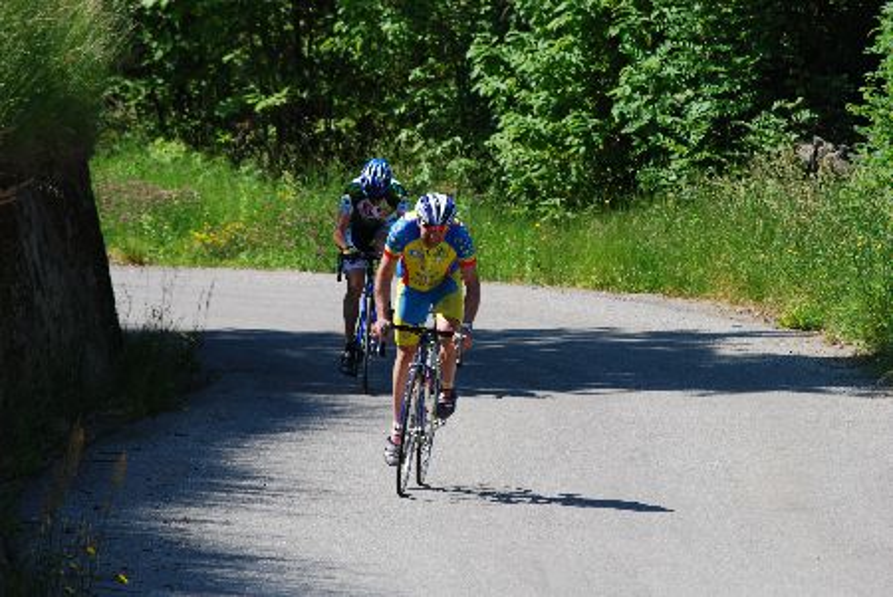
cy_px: 298
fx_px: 7449
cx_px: 446
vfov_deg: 4.6
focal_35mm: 300
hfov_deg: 6.9
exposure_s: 1/125
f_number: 9
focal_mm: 200
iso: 100
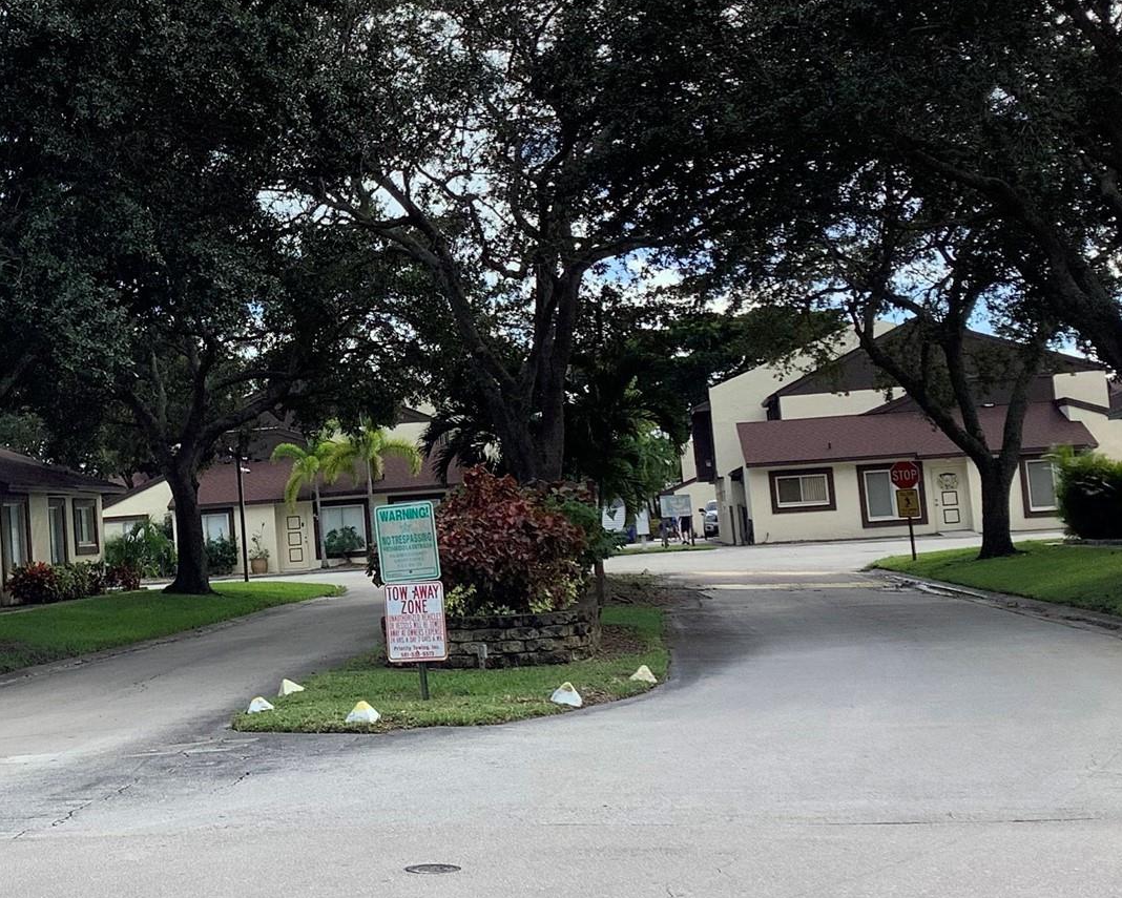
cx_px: 150
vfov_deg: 26.2
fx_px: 1927
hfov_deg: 31.2
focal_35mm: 58
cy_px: 356
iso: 25
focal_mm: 3.3
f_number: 2.4
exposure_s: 1/1031
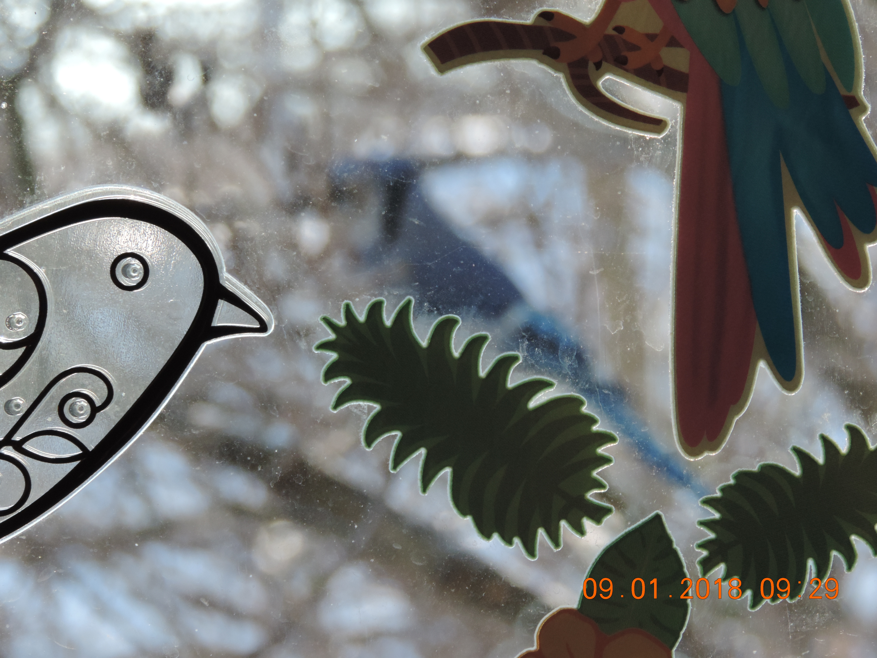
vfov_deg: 5.9
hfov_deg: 7.9
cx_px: 438
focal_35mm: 250
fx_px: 6334
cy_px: 329
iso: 280
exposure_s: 1/200
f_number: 4.7
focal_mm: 44.5
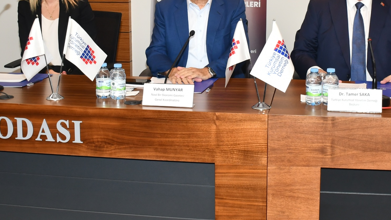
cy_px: 23
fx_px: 622
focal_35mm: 60
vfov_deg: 19.7
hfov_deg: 34.9
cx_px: 219
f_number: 3.5
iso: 400
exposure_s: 1/160
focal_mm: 18
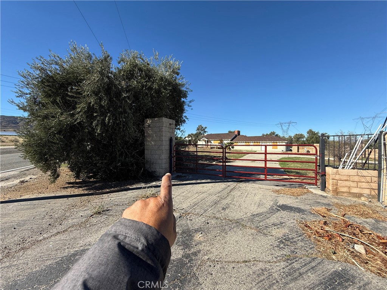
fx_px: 157
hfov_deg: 102.1
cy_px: 145
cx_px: 194
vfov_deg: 85.7
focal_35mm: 14
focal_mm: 2.22
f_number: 2.2
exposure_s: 1/1339
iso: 50
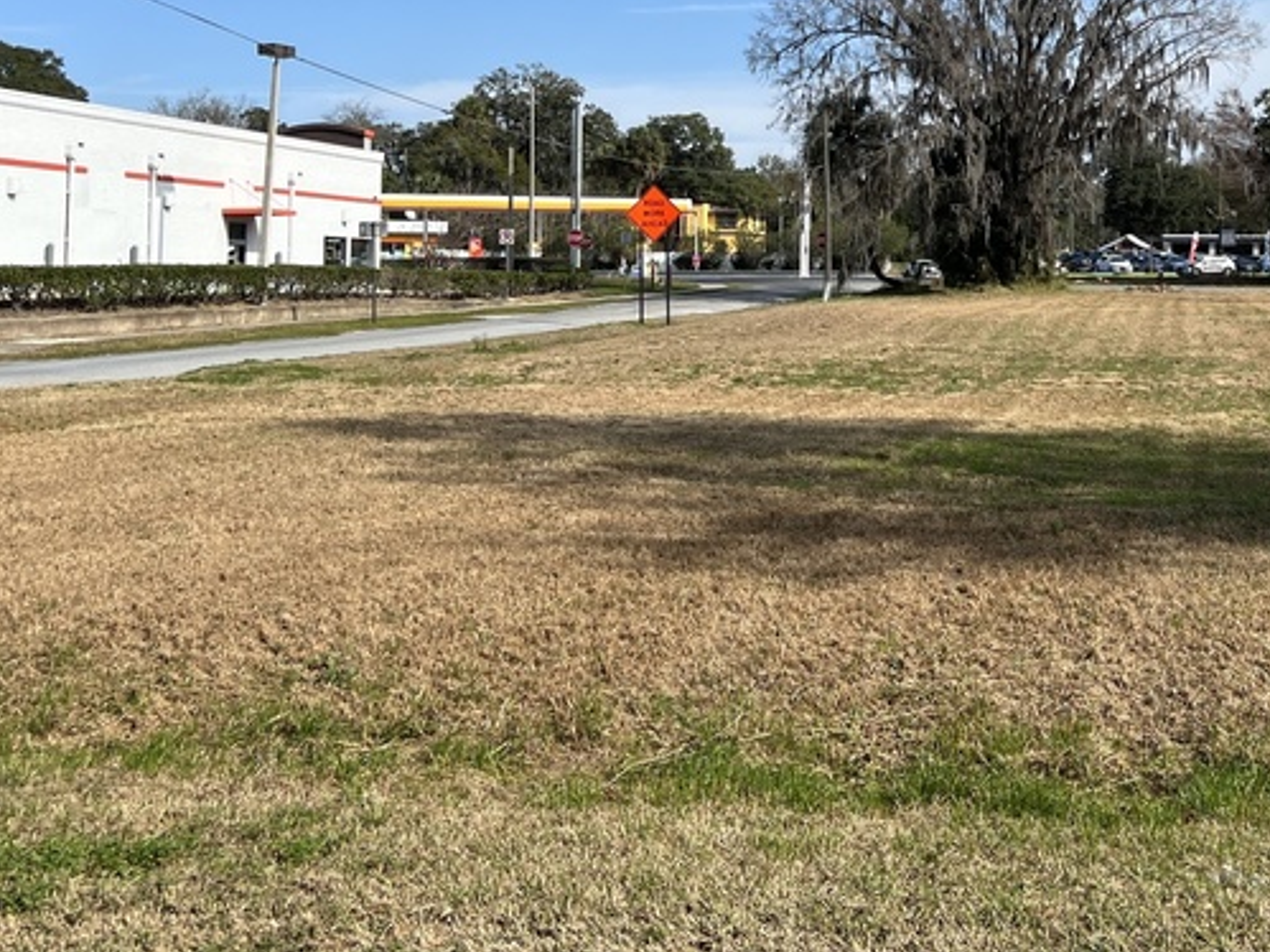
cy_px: 176
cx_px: 891
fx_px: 1834
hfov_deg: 37.6
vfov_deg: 28.4
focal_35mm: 50
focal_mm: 5.7
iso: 50
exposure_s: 1/3831
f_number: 1.5
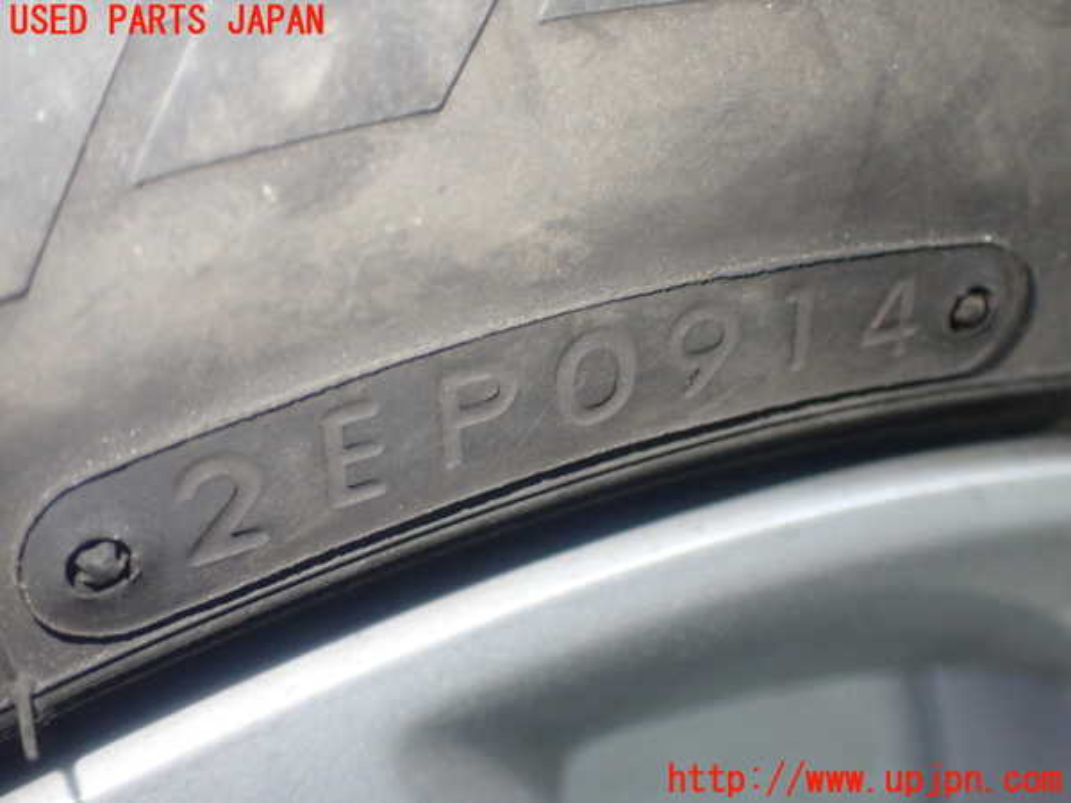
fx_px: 1269
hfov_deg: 45.8
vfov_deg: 35.1
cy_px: 402
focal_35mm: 41
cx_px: 536
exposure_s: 1/40
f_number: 2.8
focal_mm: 7.31
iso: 640
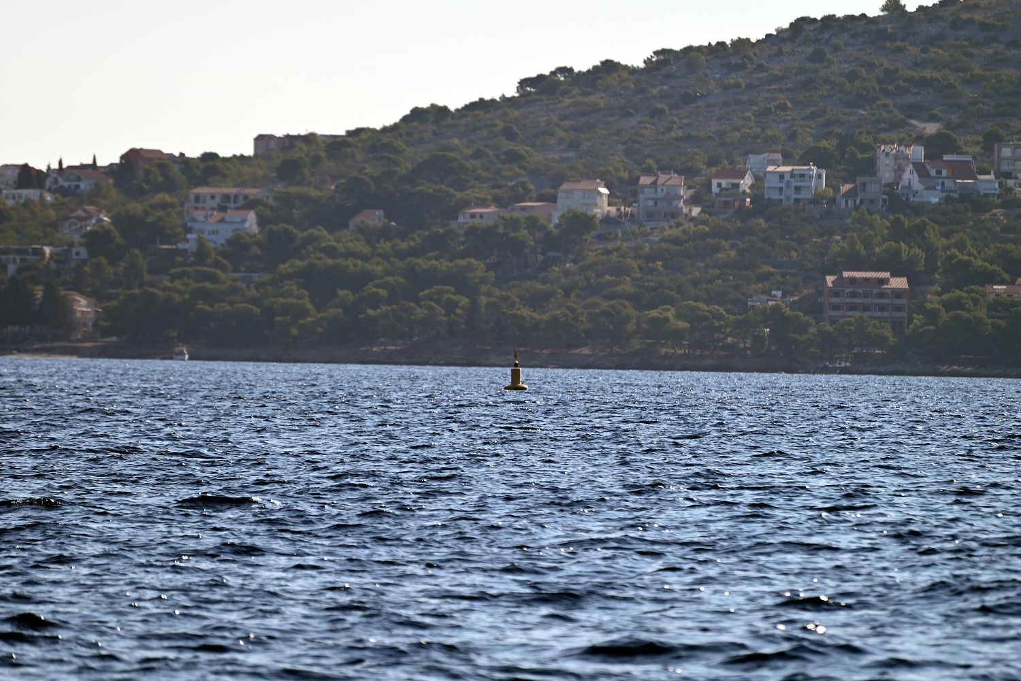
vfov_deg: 4.6
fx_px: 8510
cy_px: 340
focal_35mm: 300
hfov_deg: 6.9
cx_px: 510
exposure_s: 1/1000
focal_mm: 300
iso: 160
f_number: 5.6
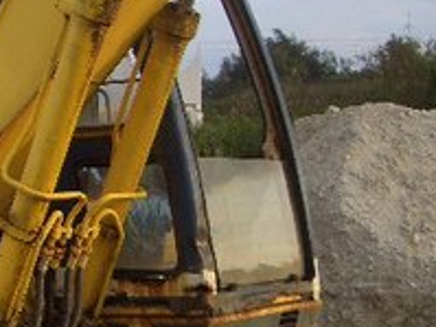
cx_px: -35
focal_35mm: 88
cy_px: 245
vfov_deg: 16.7
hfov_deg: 21.2
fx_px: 1108
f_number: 2.6
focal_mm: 5.8
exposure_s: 1/320
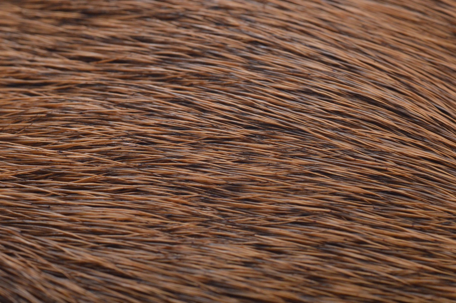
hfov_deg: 15.2
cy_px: 152
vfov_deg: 10.1
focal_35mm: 135
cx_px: 228
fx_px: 1708
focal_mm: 90
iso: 1600
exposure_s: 1/200
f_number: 29
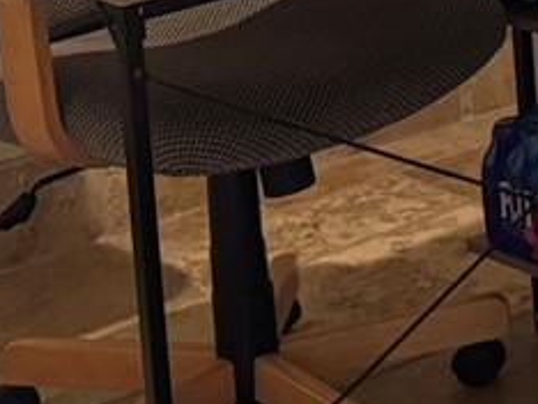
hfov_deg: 10.8
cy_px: -411
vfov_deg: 8.6
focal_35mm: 164
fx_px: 2551
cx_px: 1156
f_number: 1.78
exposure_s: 1/60
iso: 640
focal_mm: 6.76
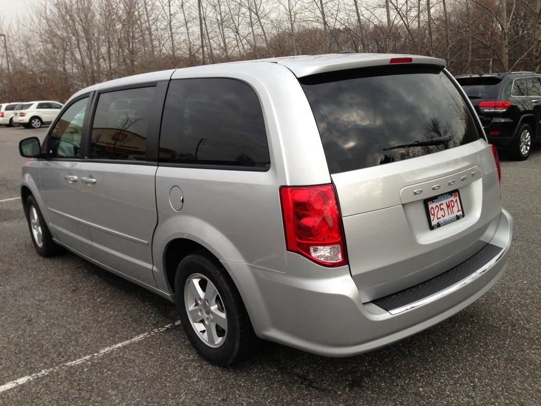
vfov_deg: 42.9
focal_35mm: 33
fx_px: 516
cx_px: 270
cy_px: 203
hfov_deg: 55.4
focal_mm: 4.13
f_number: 2.4
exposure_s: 1/526
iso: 50
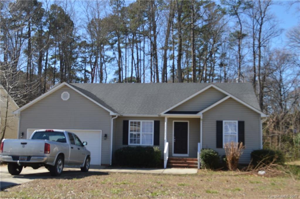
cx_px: 150
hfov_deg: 49.6
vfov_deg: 34.1
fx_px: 325
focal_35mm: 39
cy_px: 100
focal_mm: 26
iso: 100
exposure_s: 1/160
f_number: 6.3
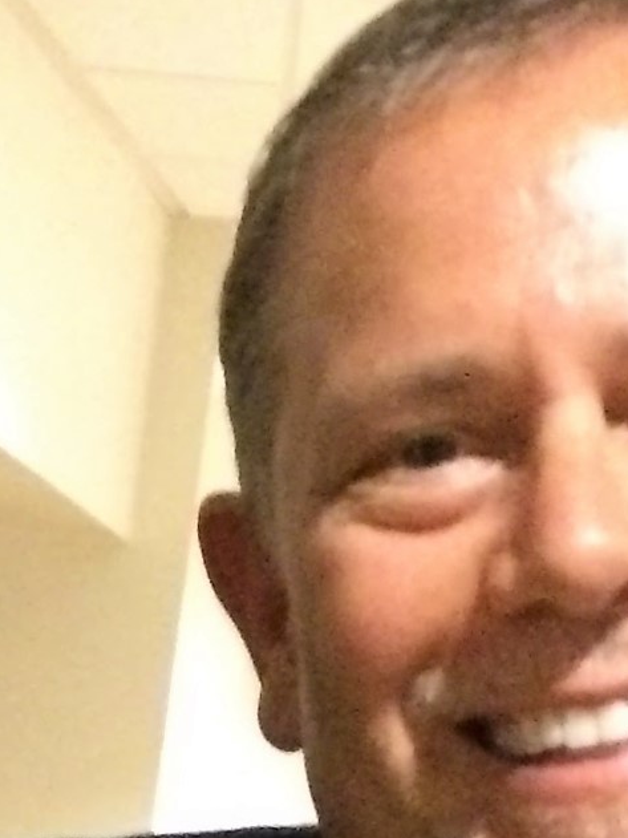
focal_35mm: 55
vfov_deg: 34.0
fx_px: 1331
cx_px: 593
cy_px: 659
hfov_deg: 25.5
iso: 800
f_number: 2.2
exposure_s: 1/15
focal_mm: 4.15
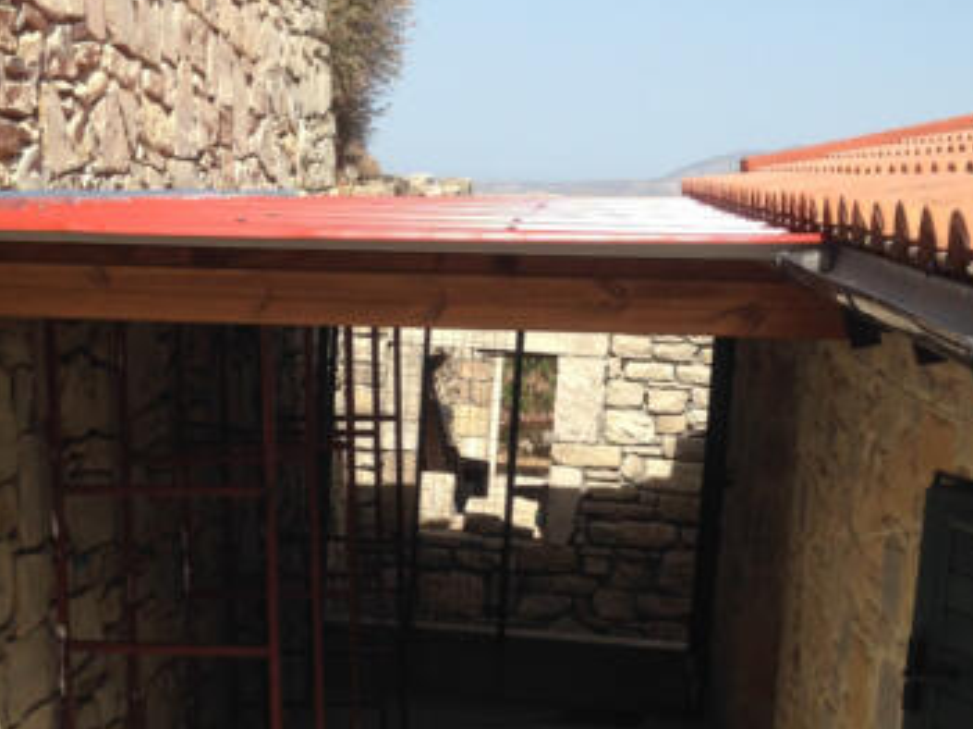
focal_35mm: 47
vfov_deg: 30.7
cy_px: 475
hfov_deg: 40.4
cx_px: 444
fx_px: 1321
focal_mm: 4.12
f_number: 2.4
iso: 50
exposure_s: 1/1391
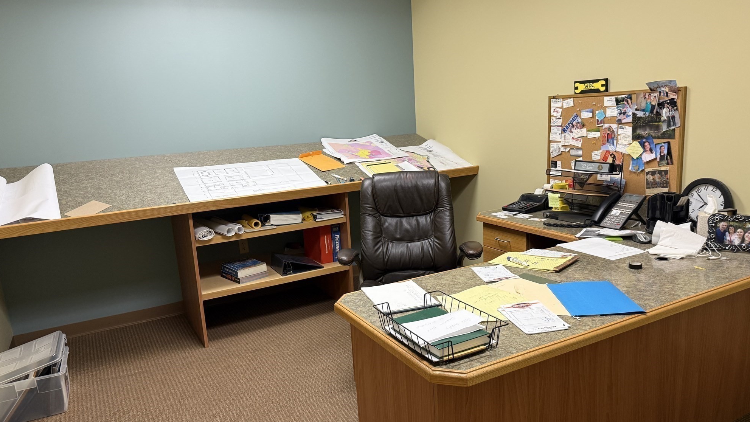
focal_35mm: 27
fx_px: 537
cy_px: 229
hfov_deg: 69.9
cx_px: 373
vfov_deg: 42.9
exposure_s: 1/60
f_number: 1.78
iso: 250
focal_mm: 6.76
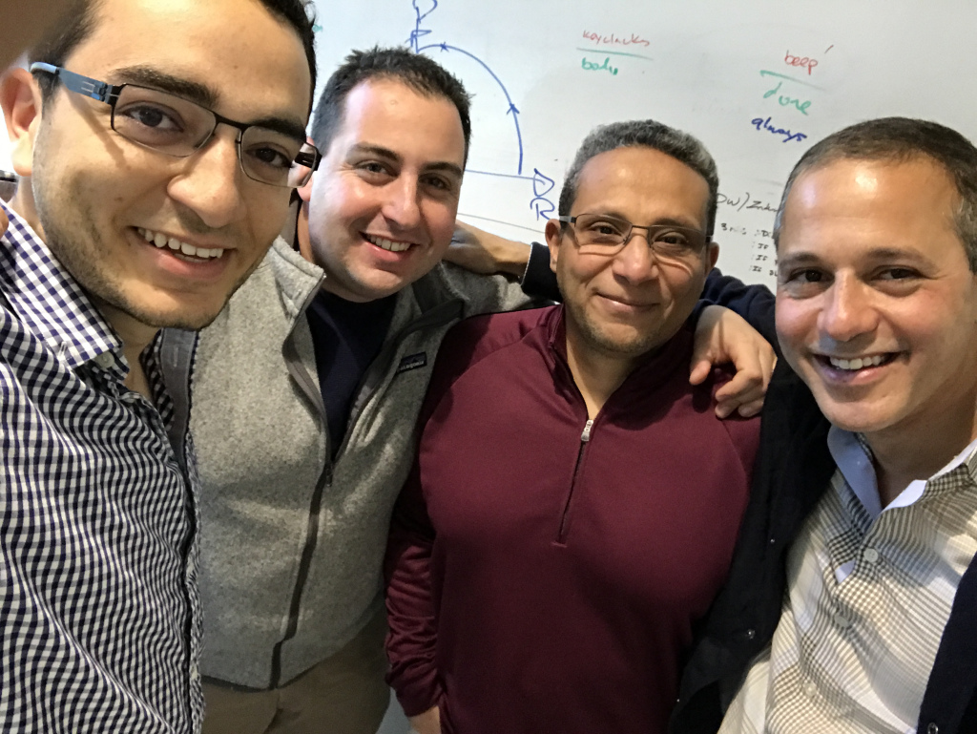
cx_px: 488
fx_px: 904
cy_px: 367
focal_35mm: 32
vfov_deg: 44.2
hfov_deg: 56.8
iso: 125
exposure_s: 1/30
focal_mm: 2.87
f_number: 2.2
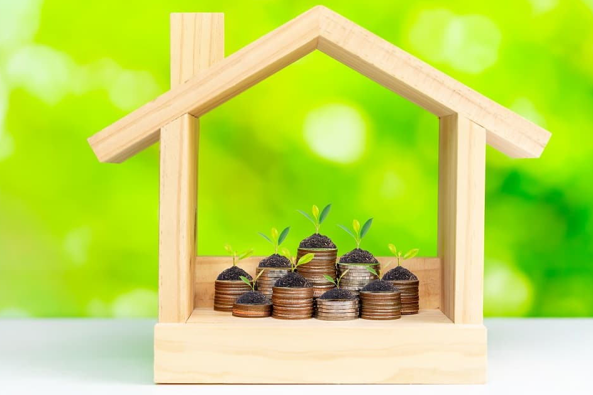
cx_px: 328
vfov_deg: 19.5
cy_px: 190
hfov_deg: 28.8
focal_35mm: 70
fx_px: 1153
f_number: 4
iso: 250
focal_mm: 55
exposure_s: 1/40
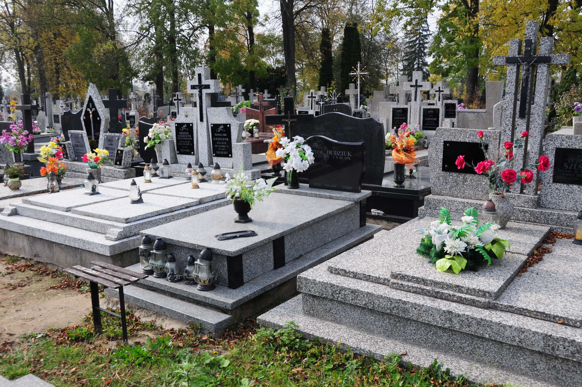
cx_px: 291
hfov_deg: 57.3
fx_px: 533
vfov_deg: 39.9
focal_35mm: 33
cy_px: 194
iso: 500
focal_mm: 22
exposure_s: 1/800
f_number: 7.1
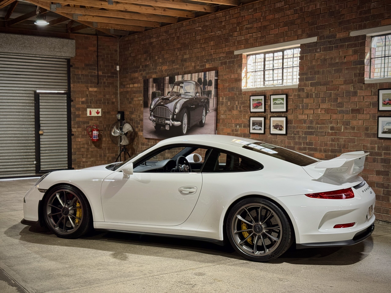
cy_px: 146
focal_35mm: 48
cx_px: 196
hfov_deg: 39.7
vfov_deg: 30.3
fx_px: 542
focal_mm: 6.76
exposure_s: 1/50
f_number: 1.78
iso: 160
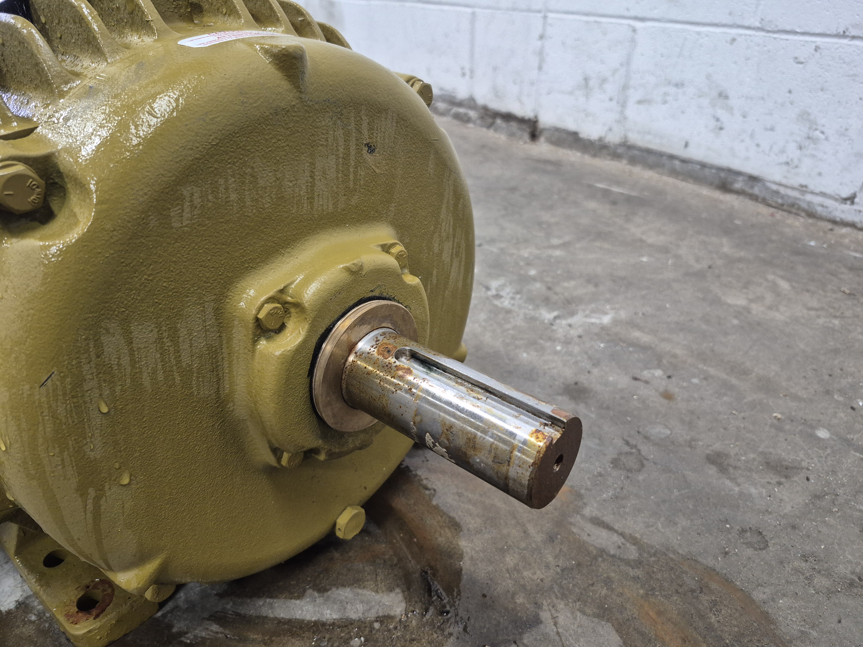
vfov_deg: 58.9
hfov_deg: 73.9
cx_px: 432
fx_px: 573
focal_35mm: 23
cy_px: 324
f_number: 1.8
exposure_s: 1/120
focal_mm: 5.4
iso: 640
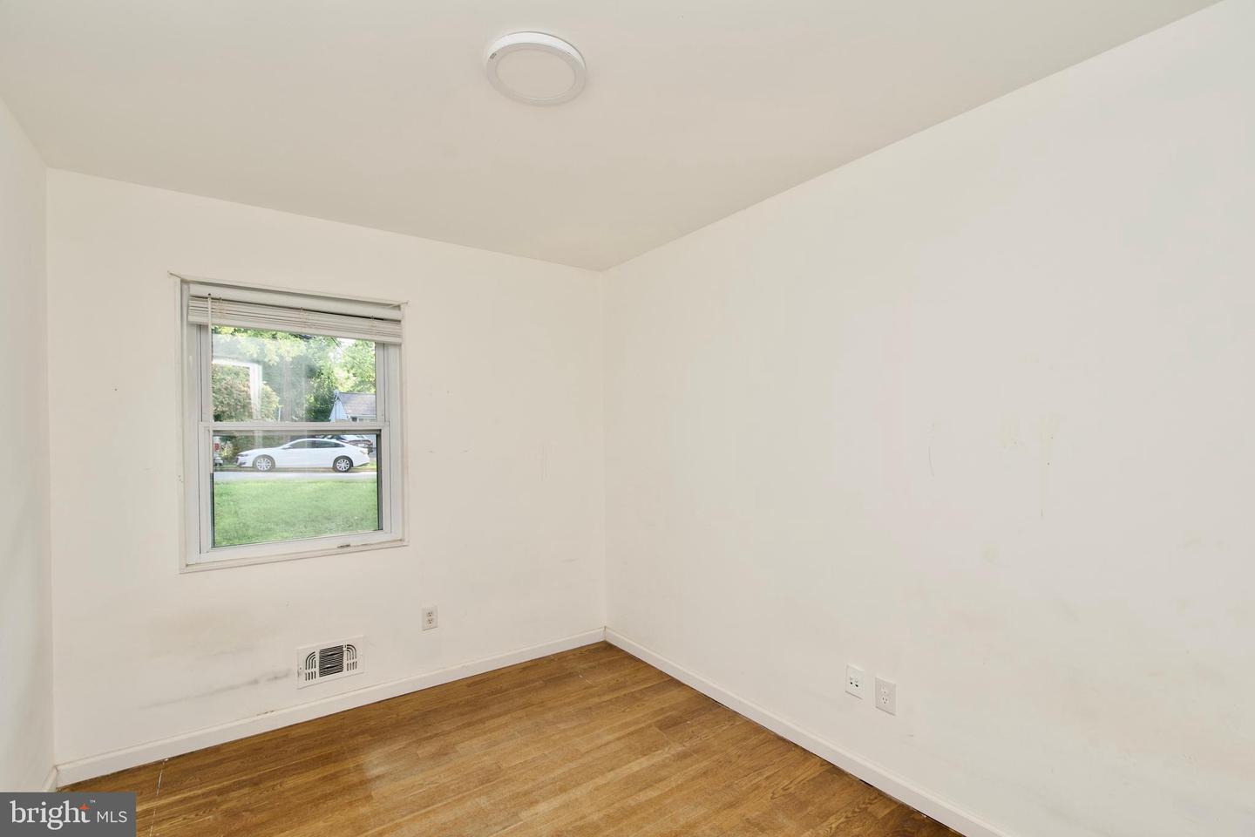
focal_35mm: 15
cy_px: 418
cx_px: 628
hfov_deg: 100.4
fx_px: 523
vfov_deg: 77.3
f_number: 7.1
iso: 320
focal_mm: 10
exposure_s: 1/60
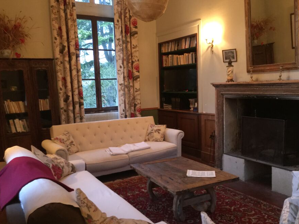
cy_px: 127
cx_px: 156
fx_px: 285
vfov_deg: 42.8
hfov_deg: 55.3
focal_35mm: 33
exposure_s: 1/17
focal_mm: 4.15
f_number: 2.2
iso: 320
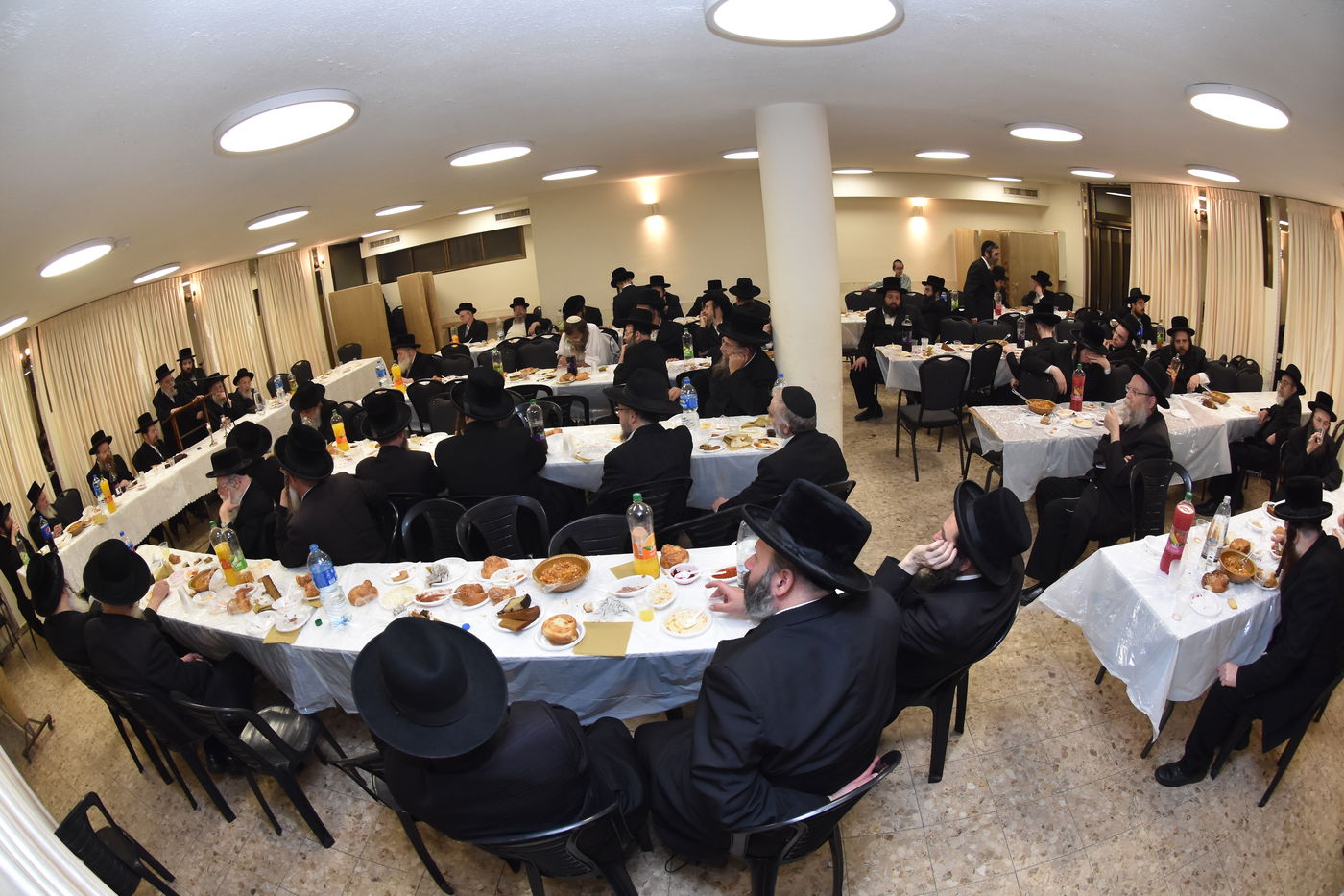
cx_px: 672
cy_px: 448
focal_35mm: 16
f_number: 5.6
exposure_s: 1/125
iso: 1000
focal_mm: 10.5
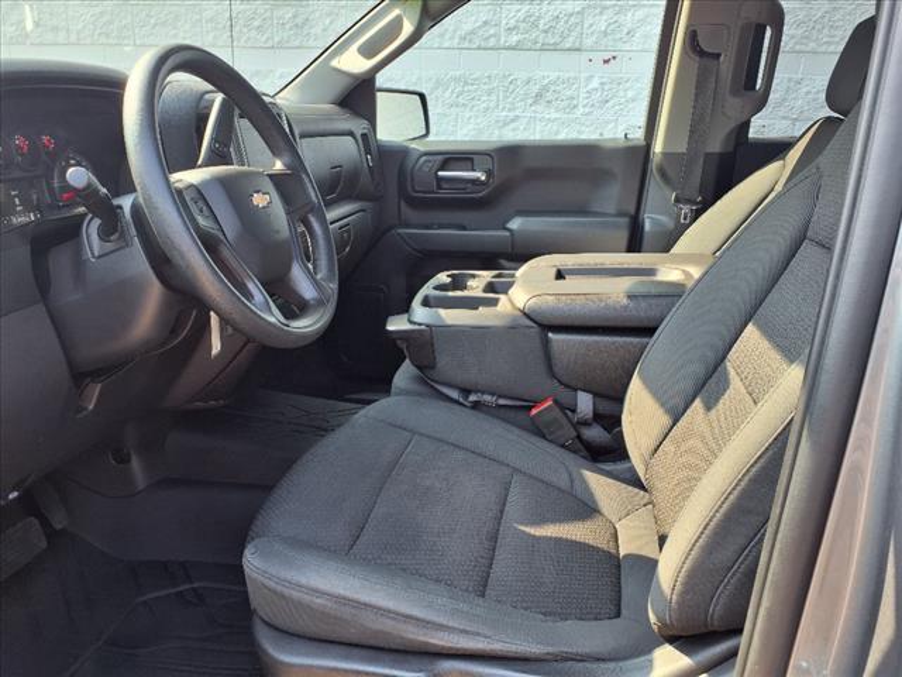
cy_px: 338
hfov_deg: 65.3
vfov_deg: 51.4
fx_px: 704
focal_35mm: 27
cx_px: 451
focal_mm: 3.58
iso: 40
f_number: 1.9
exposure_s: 1/149
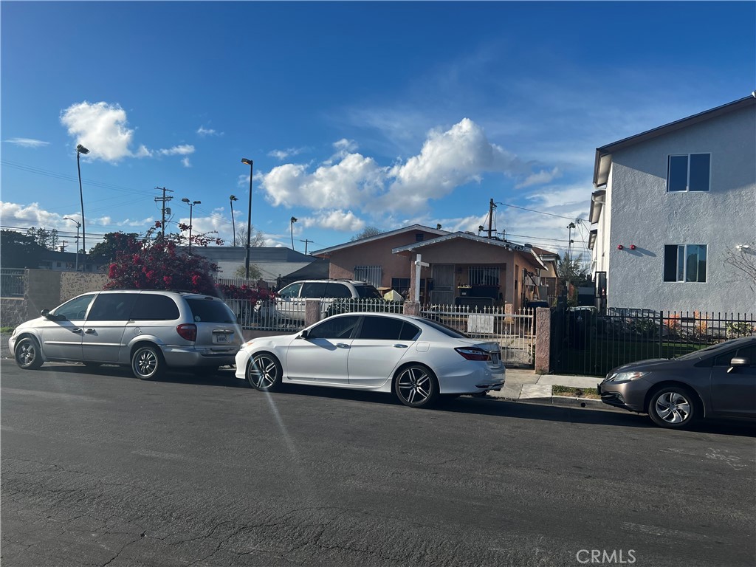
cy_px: 284
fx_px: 568
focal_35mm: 26
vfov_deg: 53.1
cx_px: 378
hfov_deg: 67.3
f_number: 1.5
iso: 50
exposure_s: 1/4831
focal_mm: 5.7
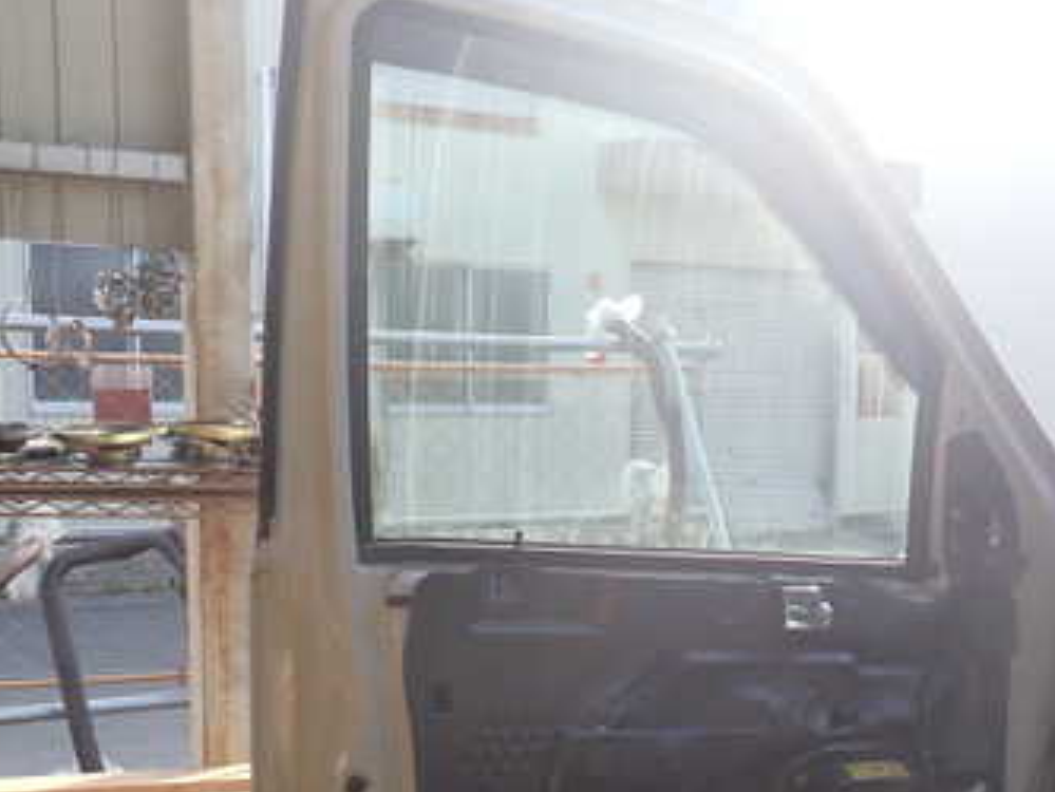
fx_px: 1646
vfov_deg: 26.8
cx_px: 694
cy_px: 577
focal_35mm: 54
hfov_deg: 35.2
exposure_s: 1/160
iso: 100
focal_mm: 5.4
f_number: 3.2
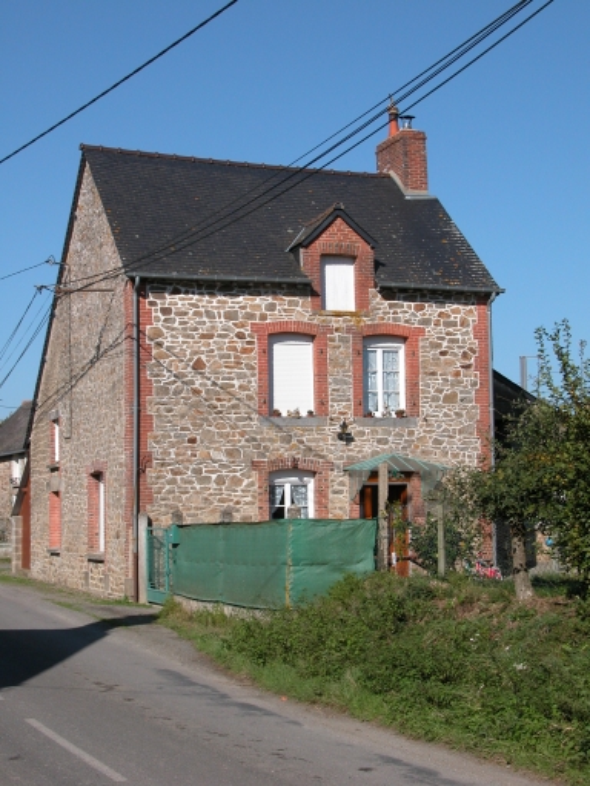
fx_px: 1500
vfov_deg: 29.4
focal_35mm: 66
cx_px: 295
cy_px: 393
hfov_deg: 22.3
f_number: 6.5
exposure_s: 1/470
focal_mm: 16.8
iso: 100
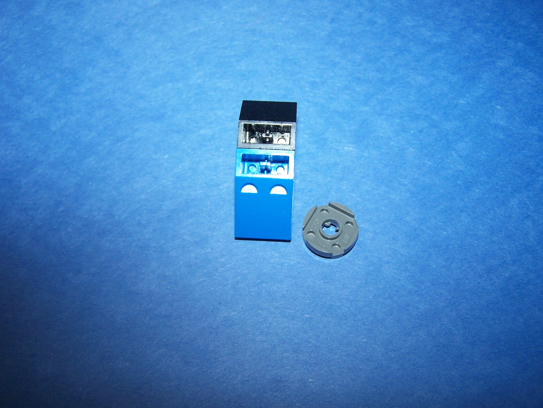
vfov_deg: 37.7
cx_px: 272
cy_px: 204
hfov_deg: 49.0
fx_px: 596
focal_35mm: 38
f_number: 2.8
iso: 80
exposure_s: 1/60
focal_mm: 6.3
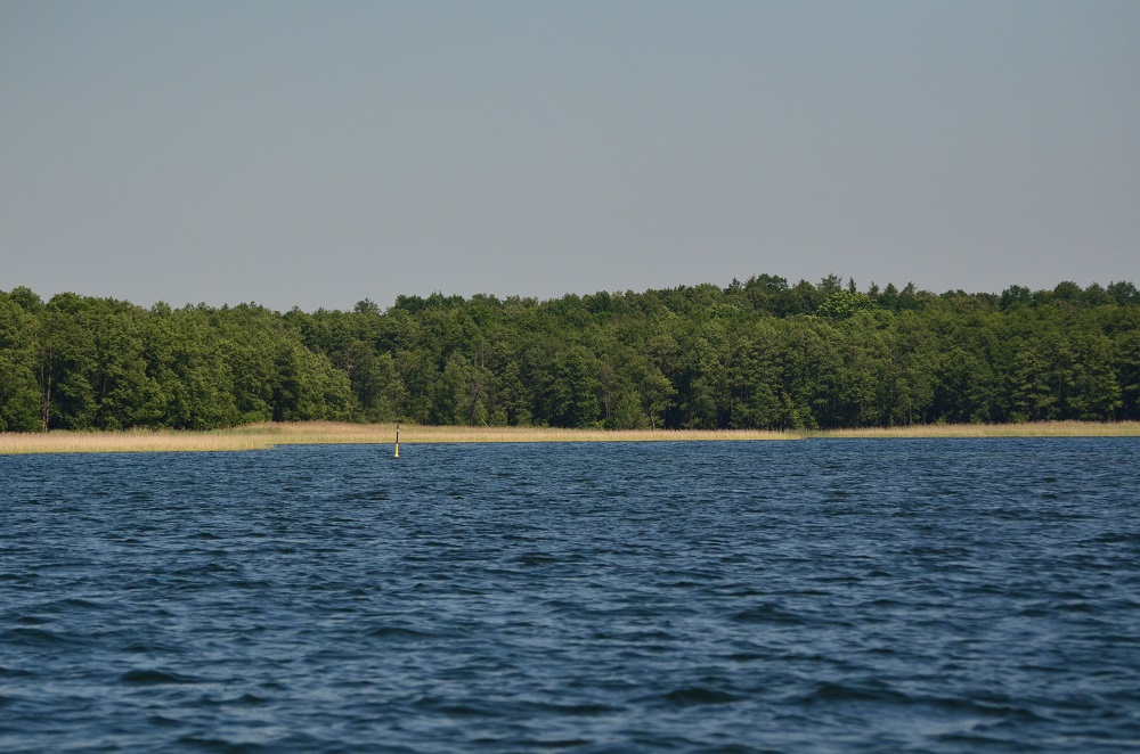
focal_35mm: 210
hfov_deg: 9.8
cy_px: 377
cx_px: 570
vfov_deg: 6.5
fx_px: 6635
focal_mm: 140
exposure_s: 1/8000
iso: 640
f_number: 4.8
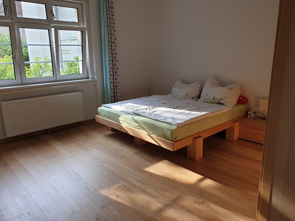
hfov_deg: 67.3
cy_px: 110
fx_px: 222
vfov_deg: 53.1
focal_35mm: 26
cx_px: 148
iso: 50
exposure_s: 1/102
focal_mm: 4.3
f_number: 2.4
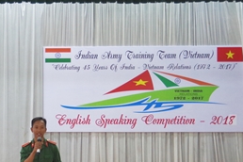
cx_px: 10
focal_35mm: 115
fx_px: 778
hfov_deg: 17.4
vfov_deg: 11.9
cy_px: 109
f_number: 4.5
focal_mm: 31
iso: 800
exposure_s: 1/15
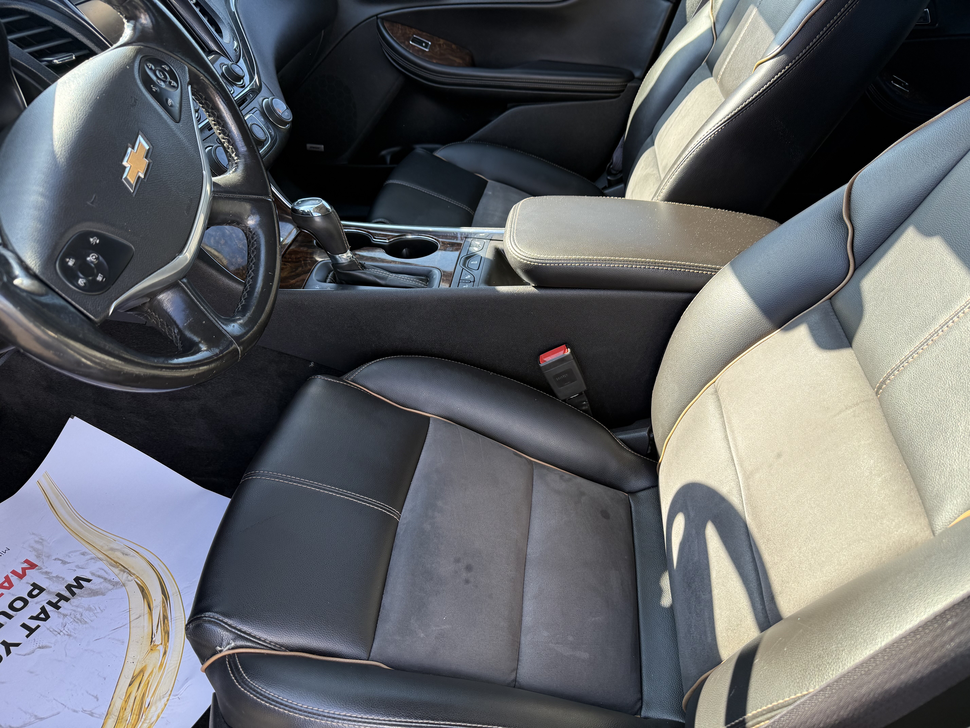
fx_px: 673
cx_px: 485
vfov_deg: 56.8
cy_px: 364
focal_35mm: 24
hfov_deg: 71.6
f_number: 1.78
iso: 100
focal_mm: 6.76
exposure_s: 1/294
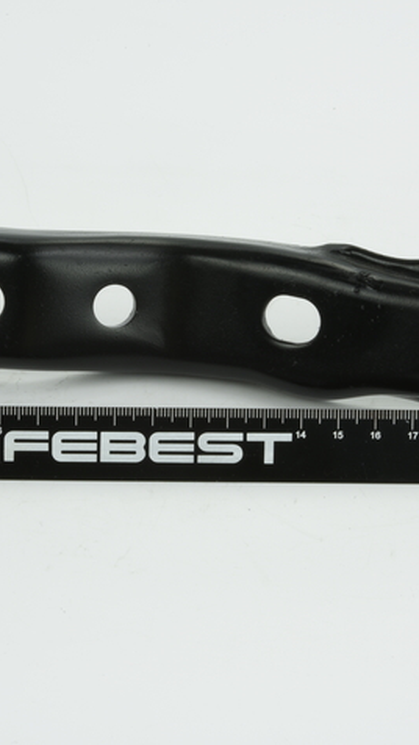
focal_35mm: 95
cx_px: 145
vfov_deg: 22.4
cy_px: 372
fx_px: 1875
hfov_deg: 12.7
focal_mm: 60
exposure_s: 1/2
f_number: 32
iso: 64
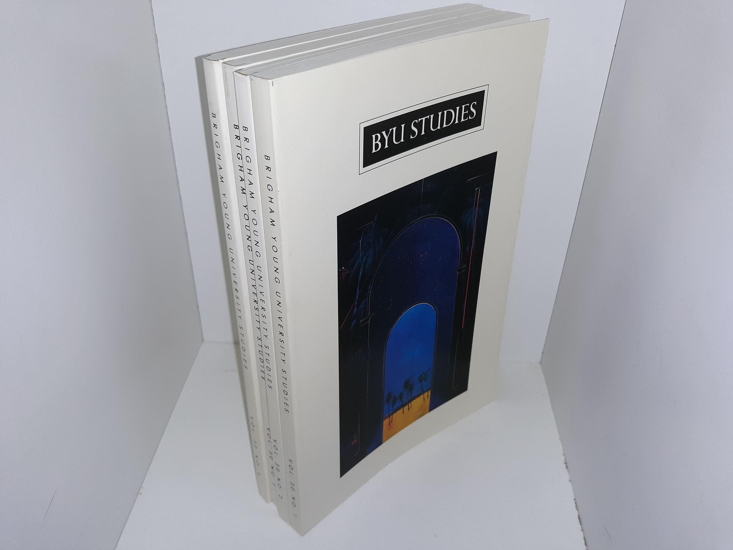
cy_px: 275
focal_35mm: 28
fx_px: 593
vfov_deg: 49.7
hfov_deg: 63.4
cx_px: 366
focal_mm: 3.7
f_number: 1.7
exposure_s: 1/175
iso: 40
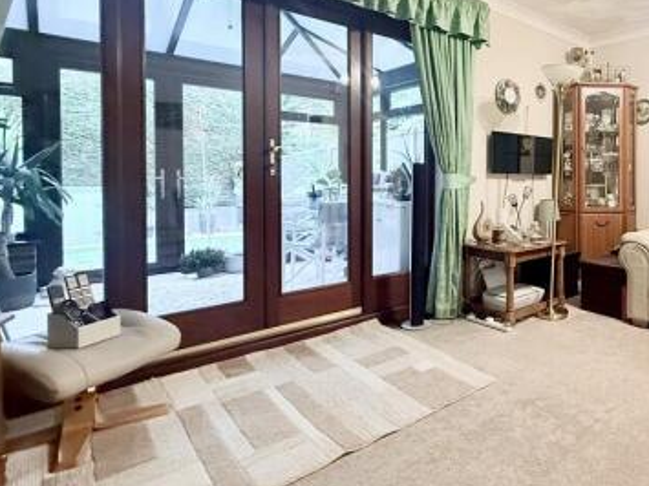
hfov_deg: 66.7
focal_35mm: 23
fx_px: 431
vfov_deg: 58.1
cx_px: 524
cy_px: 184
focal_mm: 2.22
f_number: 2.2
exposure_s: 1/50
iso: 640
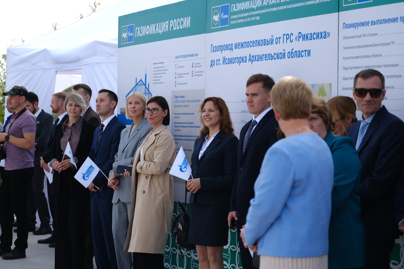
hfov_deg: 22.1
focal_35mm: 92
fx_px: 1032
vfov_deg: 14.9
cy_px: 134
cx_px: 202
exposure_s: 1/640
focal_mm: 61
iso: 80
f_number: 2.8
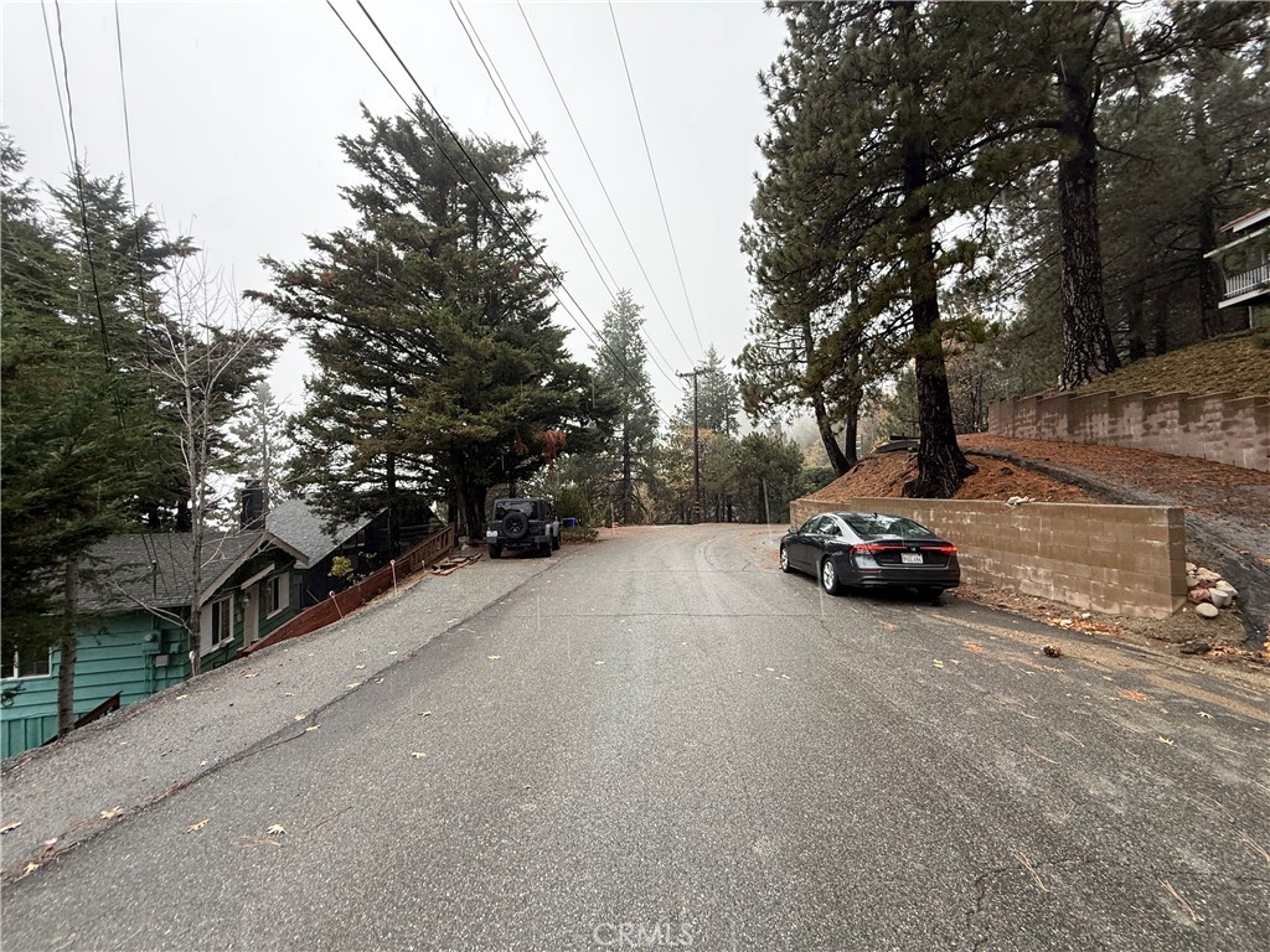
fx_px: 514
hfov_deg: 102.1
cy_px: 476
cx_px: 635
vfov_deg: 85.7
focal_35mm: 14
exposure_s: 1/99
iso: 100
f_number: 2.2
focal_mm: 2.22
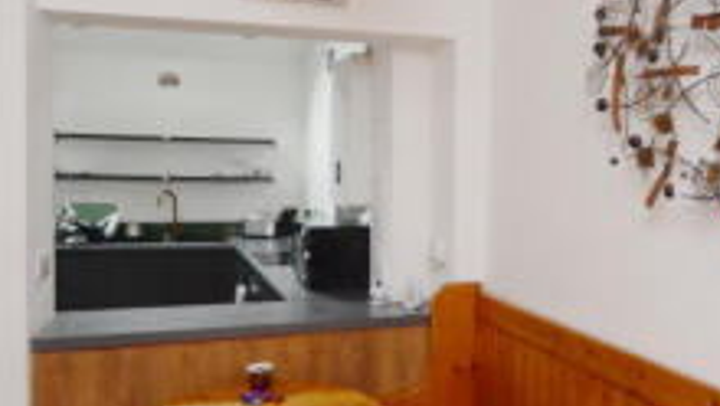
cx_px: 439
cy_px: 192
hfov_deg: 57.5
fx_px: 649
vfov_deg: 34.7
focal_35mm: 34
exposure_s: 1/200
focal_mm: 10
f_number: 3.5
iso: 400
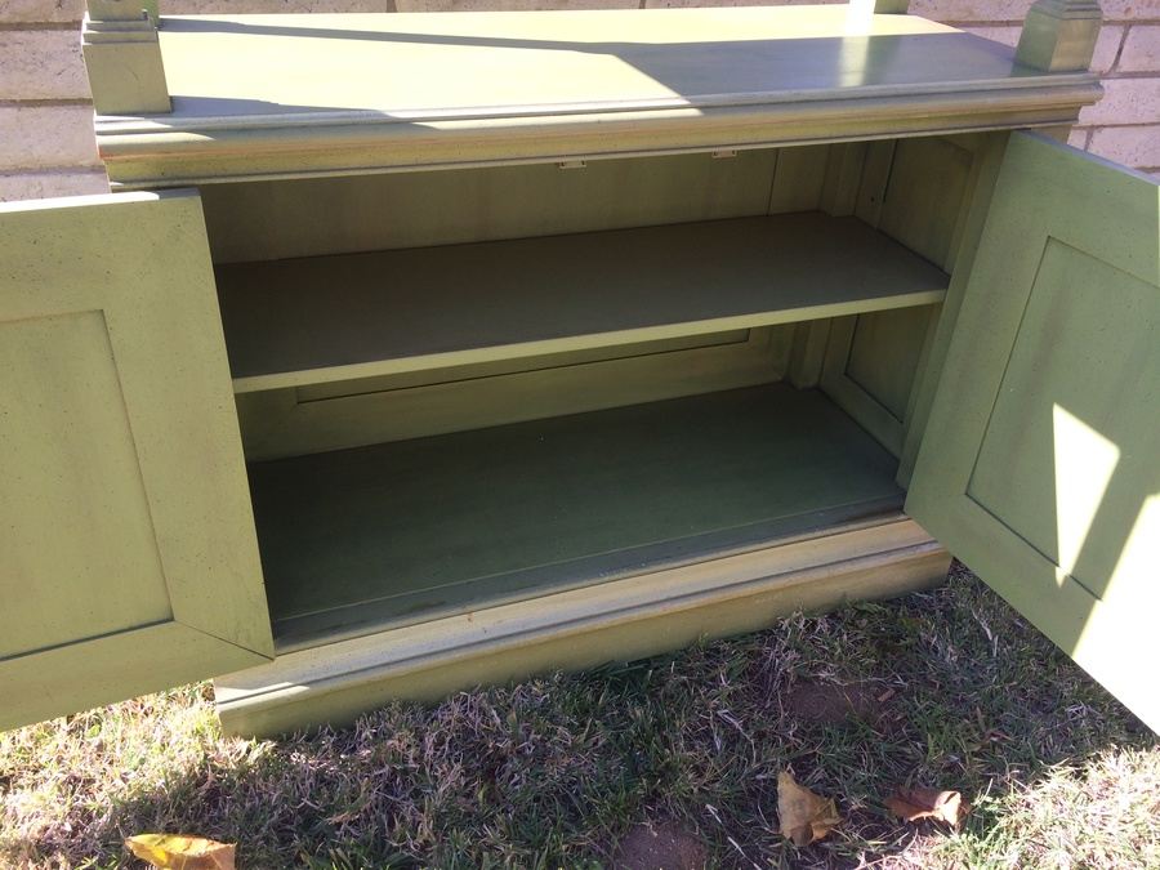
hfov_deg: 60.0
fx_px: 1005
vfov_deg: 46.8
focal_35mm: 30
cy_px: 435
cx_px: 580
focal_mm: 4.12
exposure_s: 1/383
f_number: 2.2
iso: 32
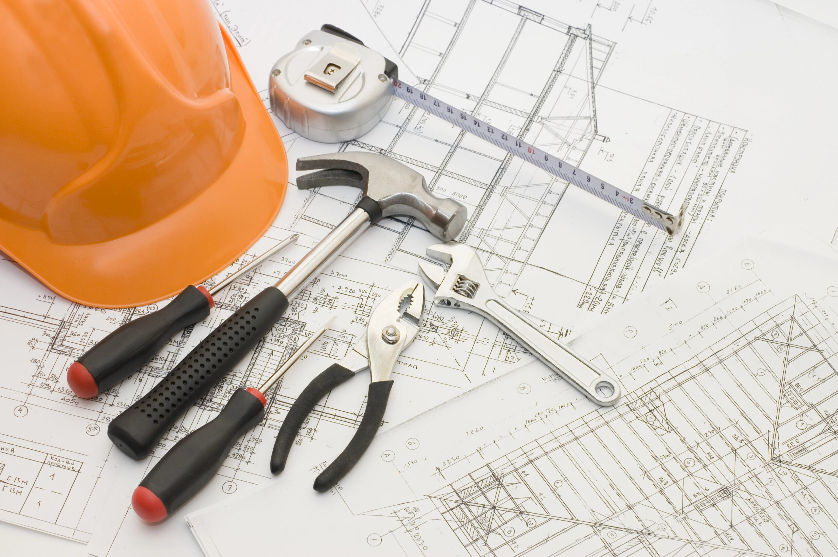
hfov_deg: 27.0
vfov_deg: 18.1
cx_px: 419
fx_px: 1744
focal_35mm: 75
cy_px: 278
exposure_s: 1/125
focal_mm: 50
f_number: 8
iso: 200
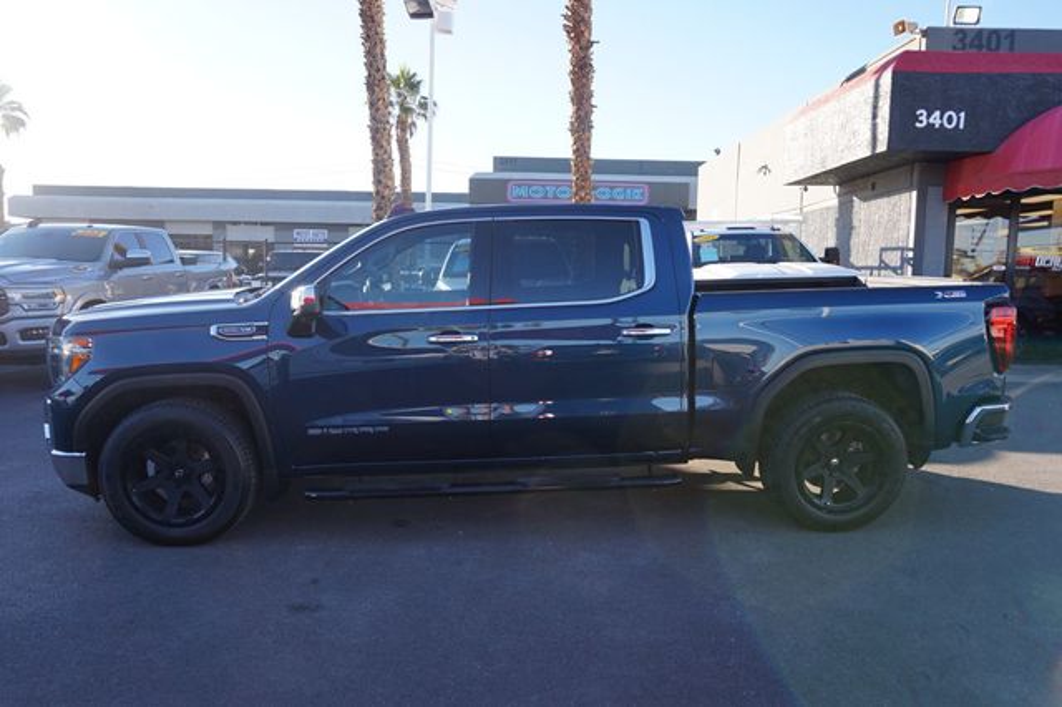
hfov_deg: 73.8
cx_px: 531
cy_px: 354
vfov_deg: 53.1
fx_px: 708
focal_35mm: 24
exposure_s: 1/80
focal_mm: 16
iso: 100
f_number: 6.3
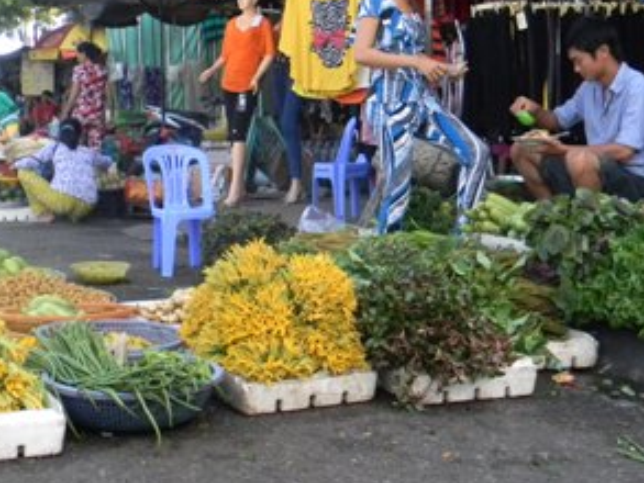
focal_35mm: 55
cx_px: 301
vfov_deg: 26.4
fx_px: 1024
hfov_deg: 34.9
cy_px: 162
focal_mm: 6.4
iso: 400
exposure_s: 1/411
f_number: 3.7
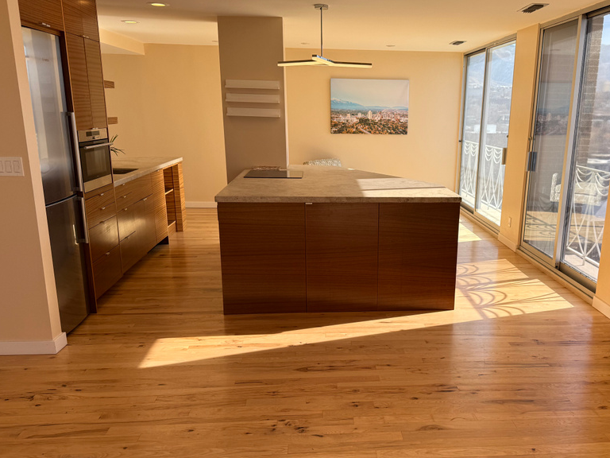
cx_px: 371
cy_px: 262
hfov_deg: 56.3
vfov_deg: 44.0
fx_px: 564
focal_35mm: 32
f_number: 1.78
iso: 80
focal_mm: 6.76
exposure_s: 1/772
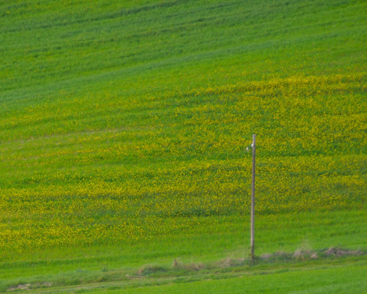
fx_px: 5095
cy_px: 290
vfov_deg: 3.3
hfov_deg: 4.1
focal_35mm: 469
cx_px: 146
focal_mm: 200
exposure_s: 1/200
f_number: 3.2
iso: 100
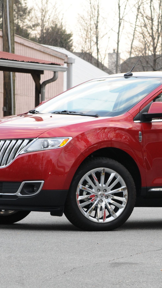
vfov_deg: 10.6
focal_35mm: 204
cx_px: 152
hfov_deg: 5.9
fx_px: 1557
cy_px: 144
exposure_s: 1/60
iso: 500
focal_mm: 86
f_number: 8
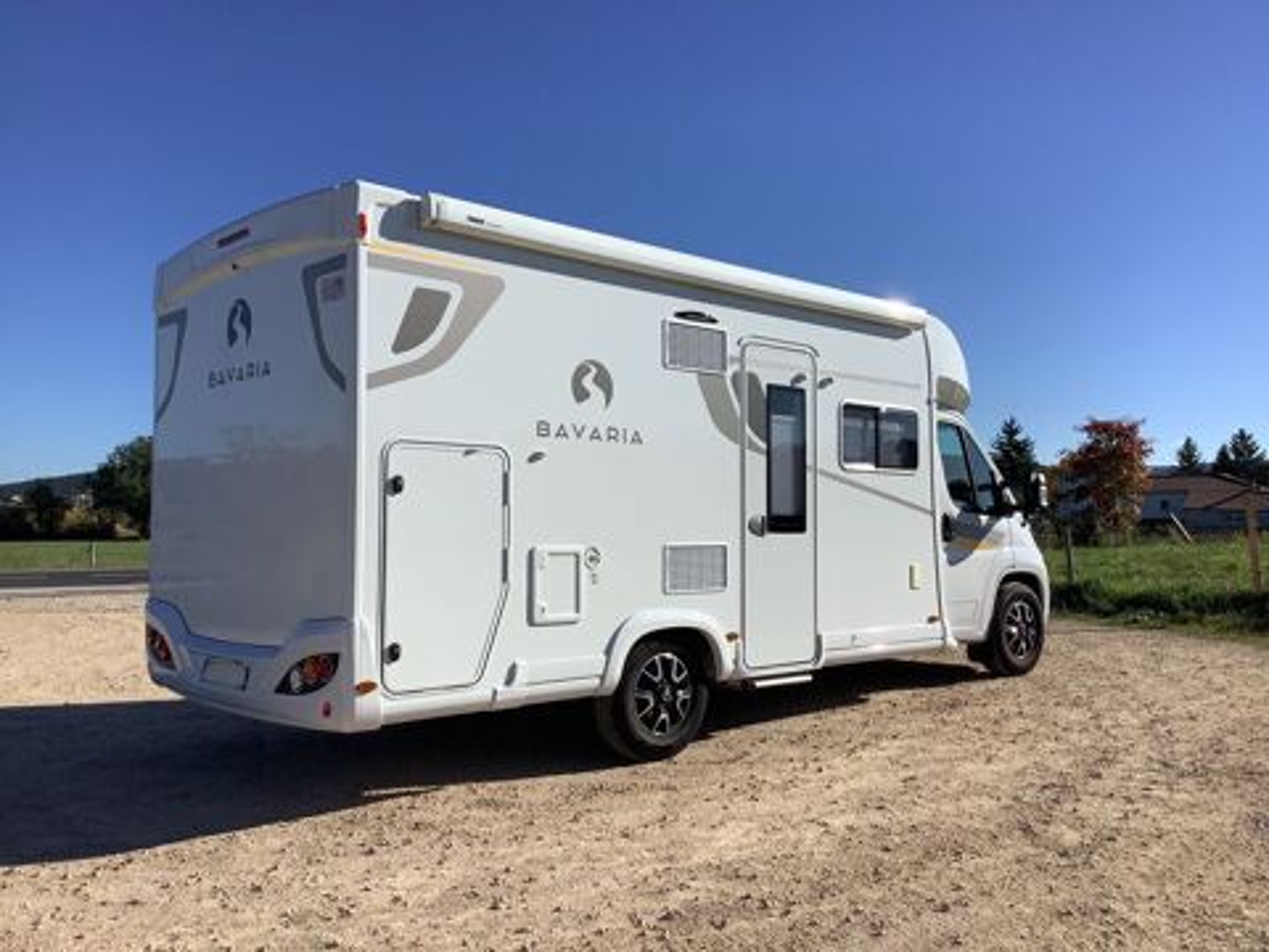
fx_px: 1136
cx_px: 634
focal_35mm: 31
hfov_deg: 58.4
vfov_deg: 45.4
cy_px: 476
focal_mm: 3.3
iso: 25
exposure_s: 1/2551
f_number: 2.4
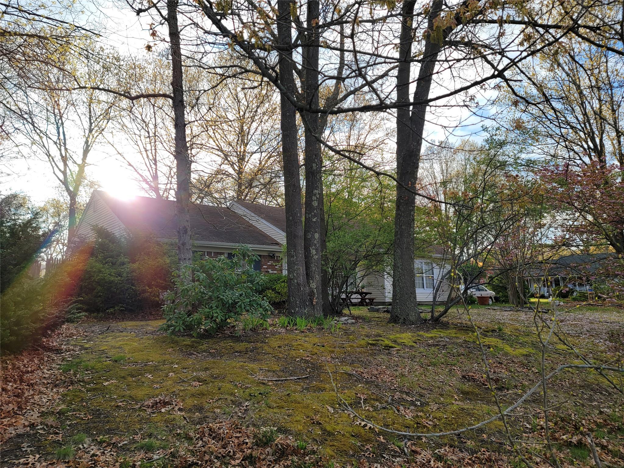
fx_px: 451
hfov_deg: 69.4
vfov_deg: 54.9
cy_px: 234
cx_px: 312
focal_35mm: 25
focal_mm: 7
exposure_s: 1/392
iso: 20
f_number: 1.8
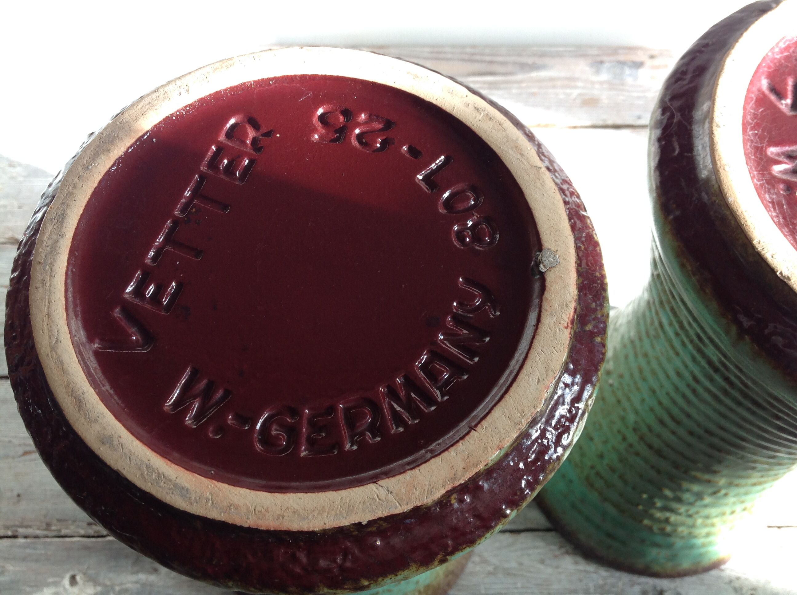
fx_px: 805
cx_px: 398
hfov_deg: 52.7
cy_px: 298
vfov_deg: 40.6
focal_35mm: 35
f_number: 2.4
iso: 64
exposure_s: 1/60
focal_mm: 4.28
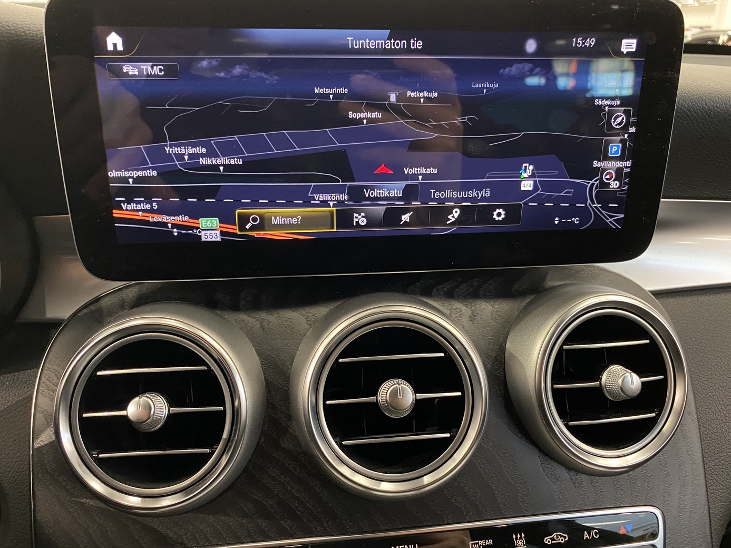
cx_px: 367
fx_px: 570
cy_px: 275
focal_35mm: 27
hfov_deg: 65.3
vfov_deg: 51.3
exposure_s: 1/25
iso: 500
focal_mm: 4.25
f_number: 1.8
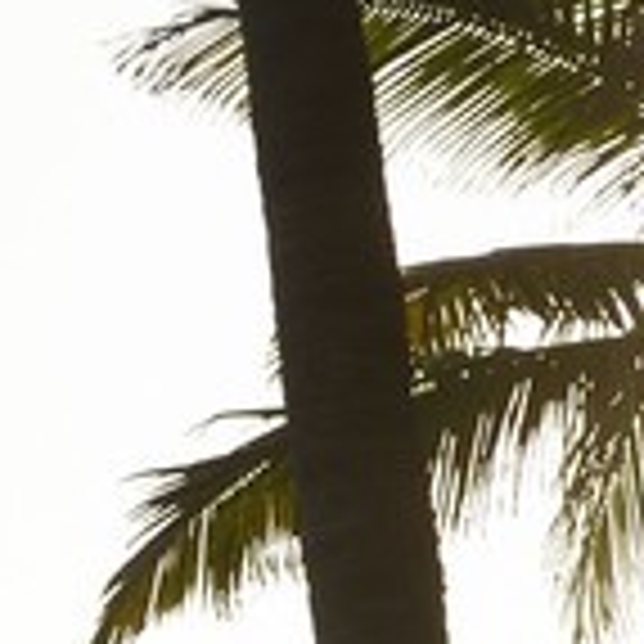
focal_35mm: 400
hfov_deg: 4.3
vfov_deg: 4.1
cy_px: 2344
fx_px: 8419
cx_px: -1009
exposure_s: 1/250
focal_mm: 42
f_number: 13
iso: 200
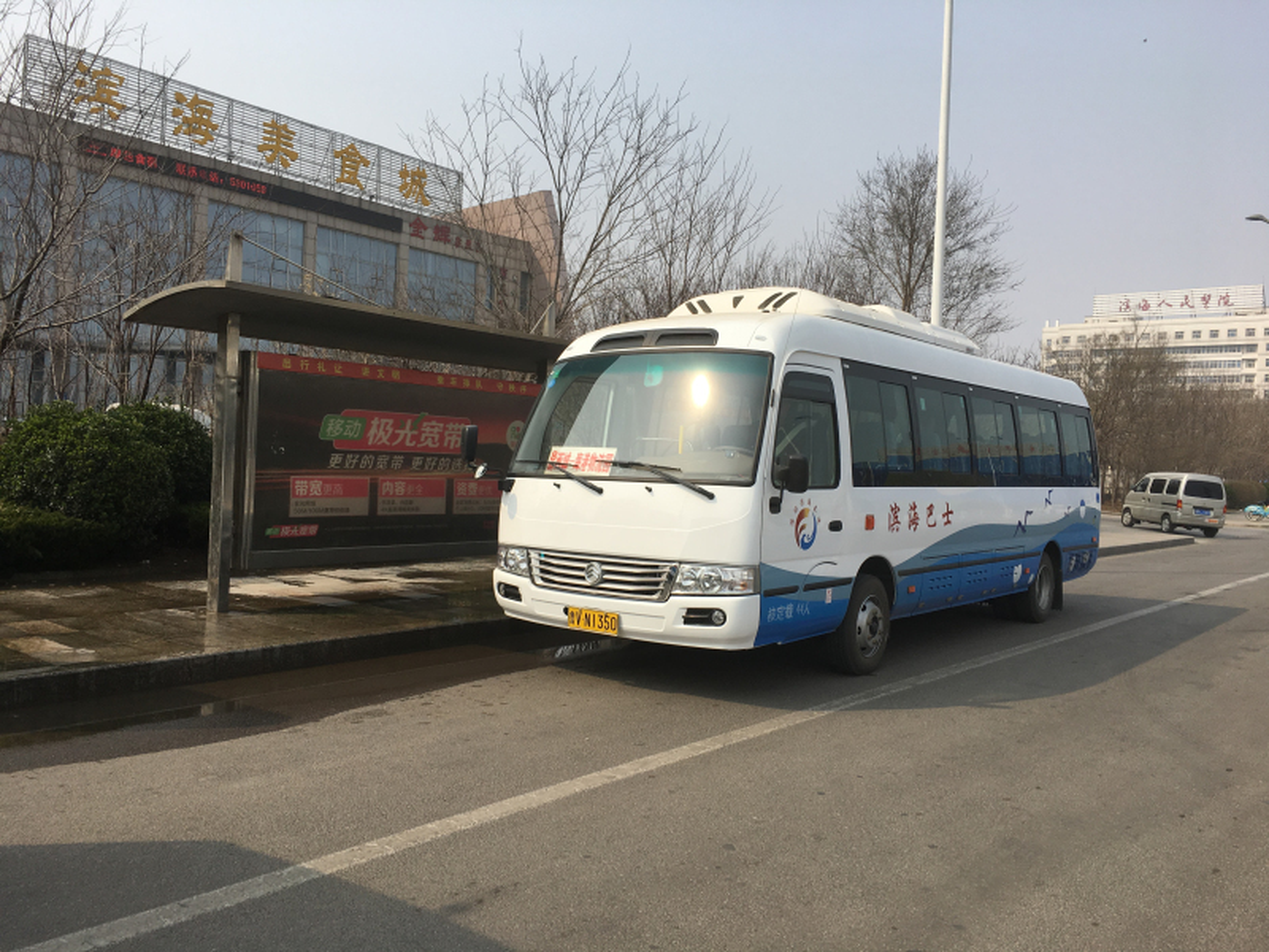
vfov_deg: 48.2
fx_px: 1063
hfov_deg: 61.7
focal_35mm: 29
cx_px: 634
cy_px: 476
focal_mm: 4.15
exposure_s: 1/1972
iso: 25
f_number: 2.2
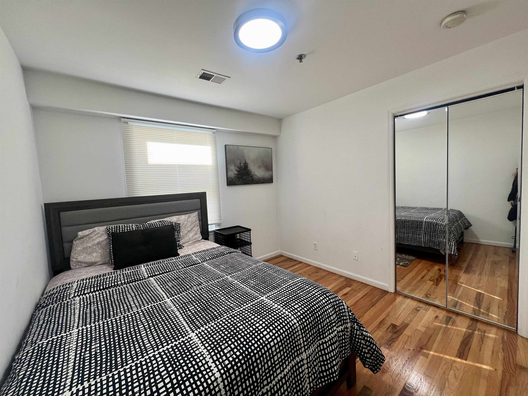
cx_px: 264
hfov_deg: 106.2
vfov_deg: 89.9
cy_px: 198
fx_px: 198
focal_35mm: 13
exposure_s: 1/120
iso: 100
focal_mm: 1.57
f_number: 1.8
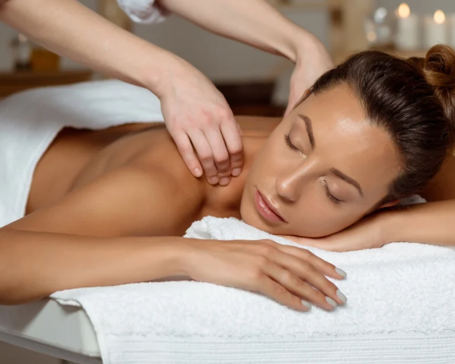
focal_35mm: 153
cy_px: 158
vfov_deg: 10.1
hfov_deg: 12.6
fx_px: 2061
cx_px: 293
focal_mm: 105
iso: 100
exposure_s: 1/125
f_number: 4
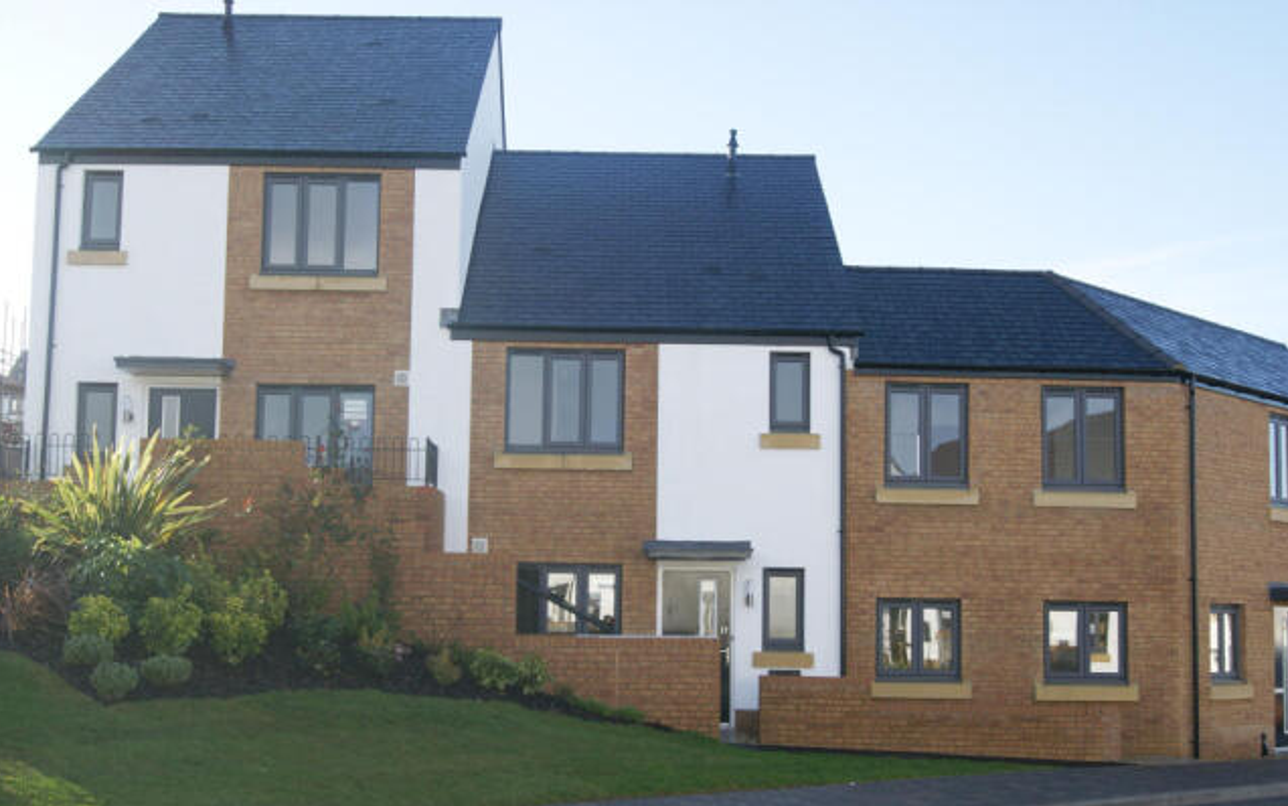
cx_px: 645
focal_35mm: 44
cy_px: 440
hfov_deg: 45.3
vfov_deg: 29.2
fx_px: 1545
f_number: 9
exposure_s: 1/160
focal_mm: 28
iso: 100
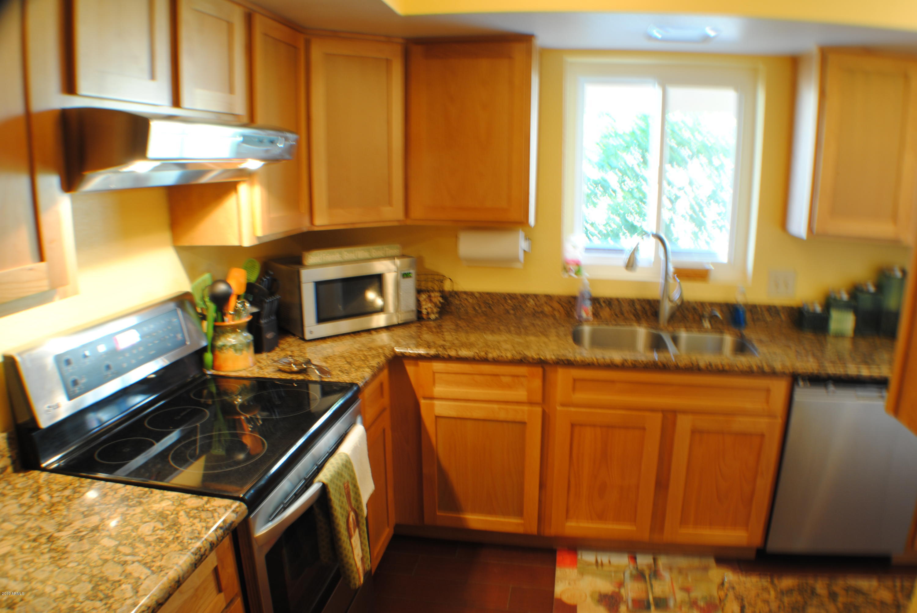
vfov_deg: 43.7
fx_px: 765
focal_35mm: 30
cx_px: 458
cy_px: 306
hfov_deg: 61.9
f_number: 10
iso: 100
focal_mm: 20
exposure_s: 3
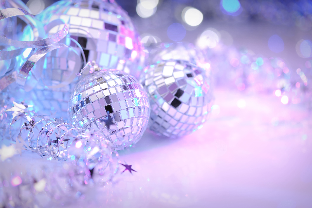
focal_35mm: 105
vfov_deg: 13.0
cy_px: 104
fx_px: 910
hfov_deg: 19.5
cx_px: 156
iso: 100
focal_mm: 105
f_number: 4
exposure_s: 1/80
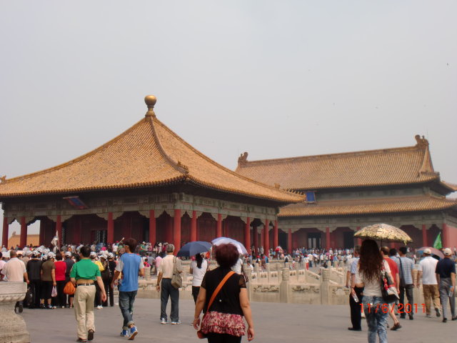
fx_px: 607
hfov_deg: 41.2
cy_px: 172
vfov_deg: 31.5
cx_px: 228
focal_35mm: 46
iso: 64
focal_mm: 8.44
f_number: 6.4
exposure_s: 1/400
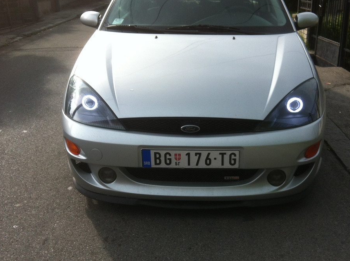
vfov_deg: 34.2
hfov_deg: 44.8
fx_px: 424
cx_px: 195
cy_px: 151
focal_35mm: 42
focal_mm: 3.85
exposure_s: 1/123
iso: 80
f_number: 2.8
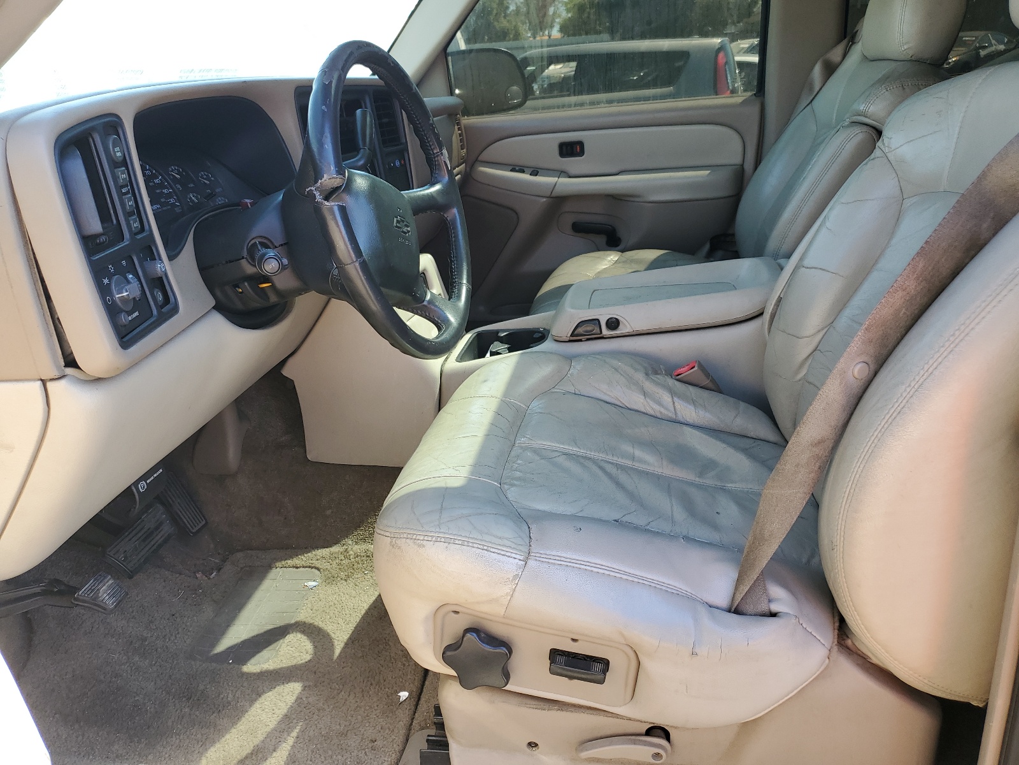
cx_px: 510
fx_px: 765
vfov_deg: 53.1
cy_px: 382
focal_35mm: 26
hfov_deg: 67.3
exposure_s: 1/179
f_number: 1.5
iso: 50
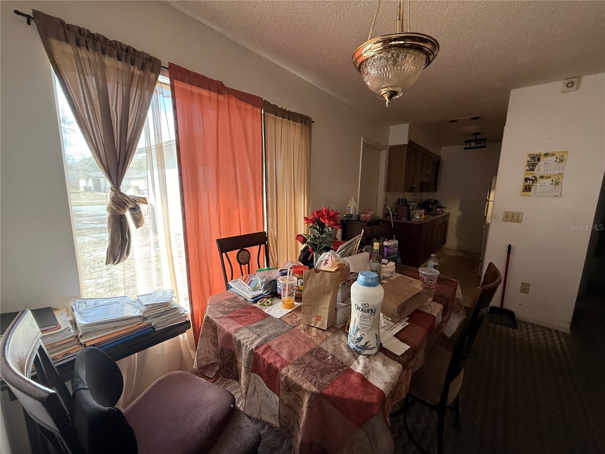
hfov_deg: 102.1
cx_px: 302
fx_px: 245
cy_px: 227
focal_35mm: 14
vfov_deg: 85.7
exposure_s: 1/99
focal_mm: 2.22
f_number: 2.2
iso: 200
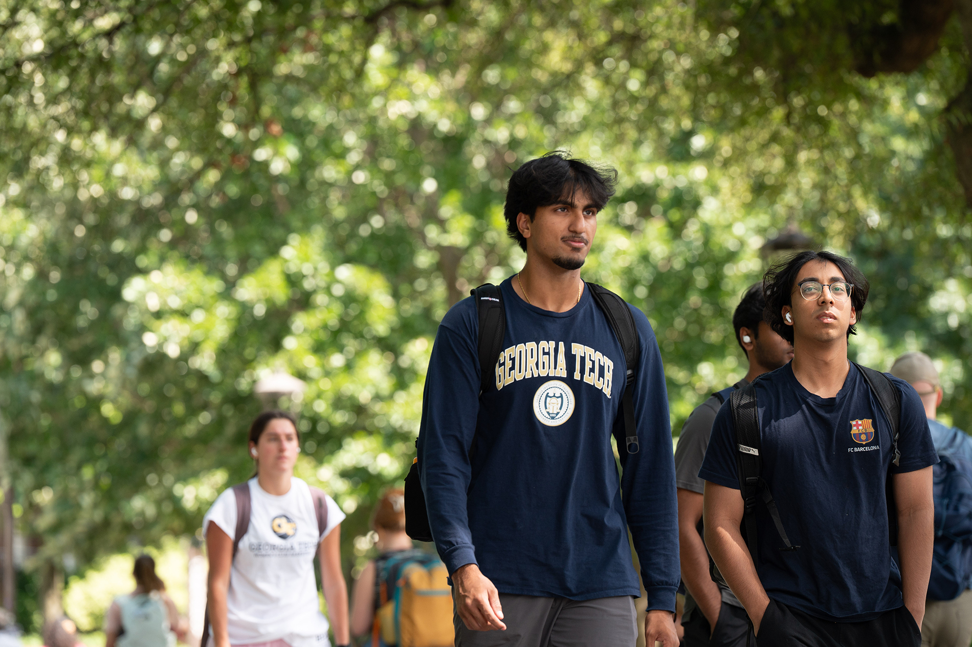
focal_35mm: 200
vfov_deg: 6.9
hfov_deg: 10.3
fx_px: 5396
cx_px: 486
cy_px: 324
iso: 320
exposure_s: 1/400
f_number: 5
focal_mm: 200
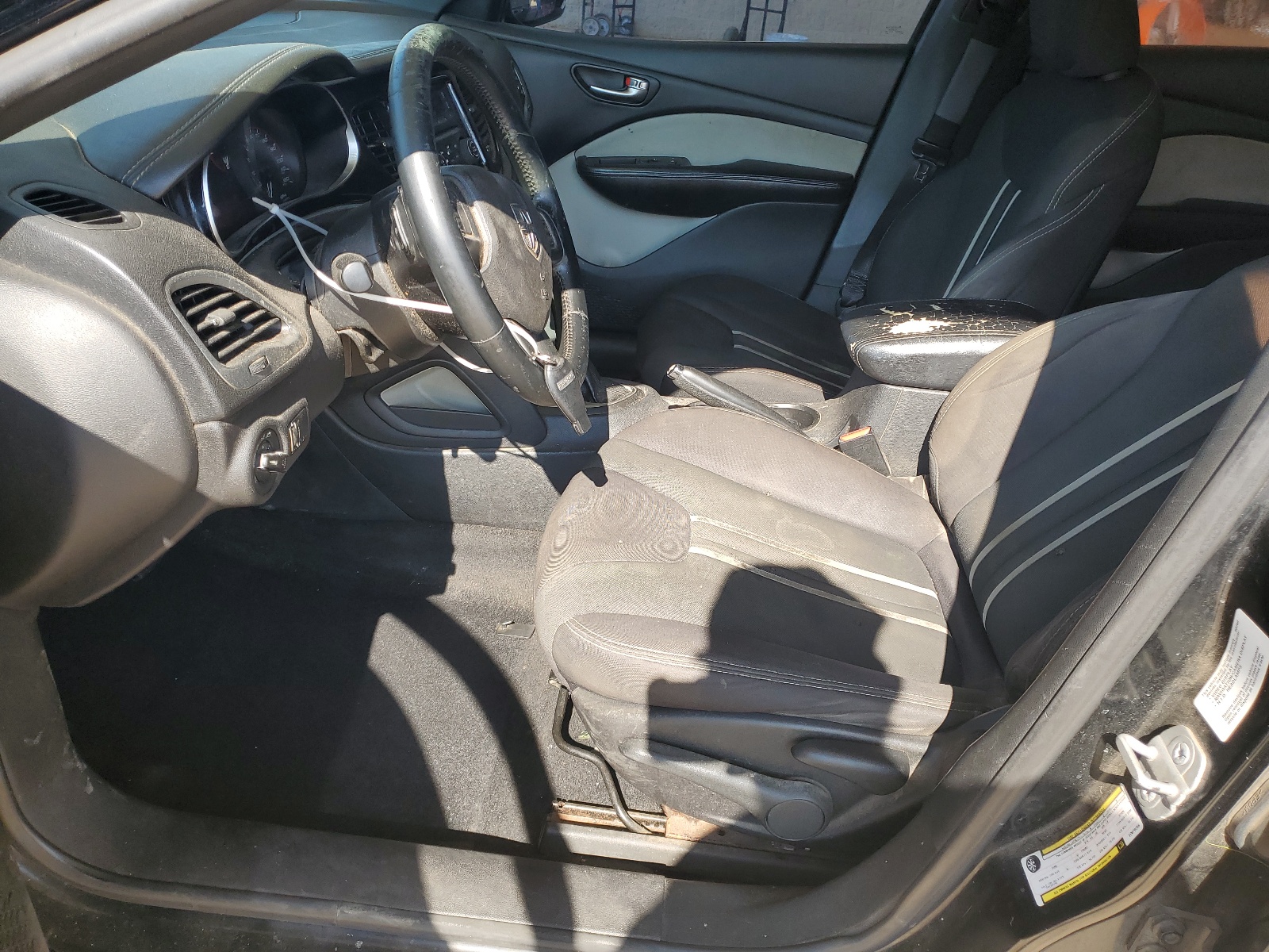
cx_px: 634
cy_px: 476
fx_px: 953
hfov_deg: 67.3
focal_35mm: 26
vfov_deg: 53.1
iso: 50
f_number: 1.5
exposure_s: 1/500
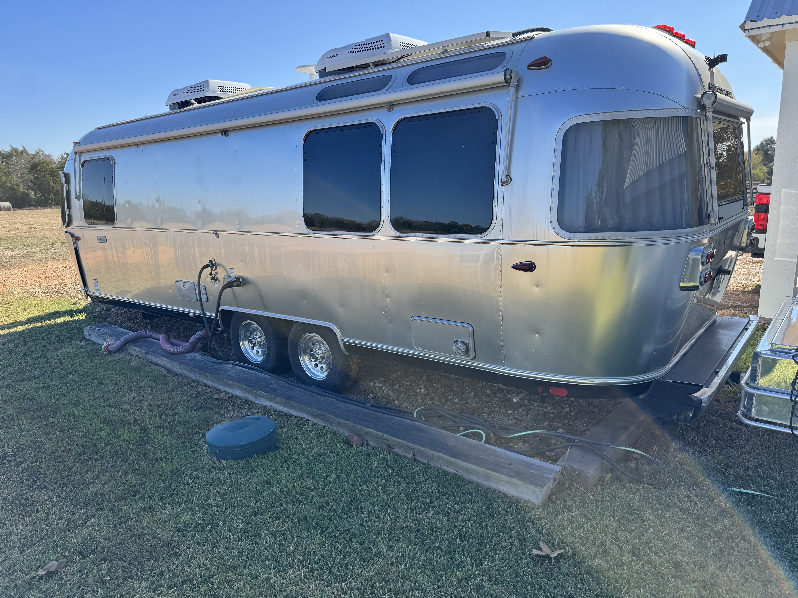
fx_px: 553
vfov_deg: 56.8
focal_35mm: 24
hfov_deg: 71.6
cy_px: 299
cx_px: 399
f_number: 1.78
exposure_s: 1/1721
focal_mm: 6.76
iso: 80
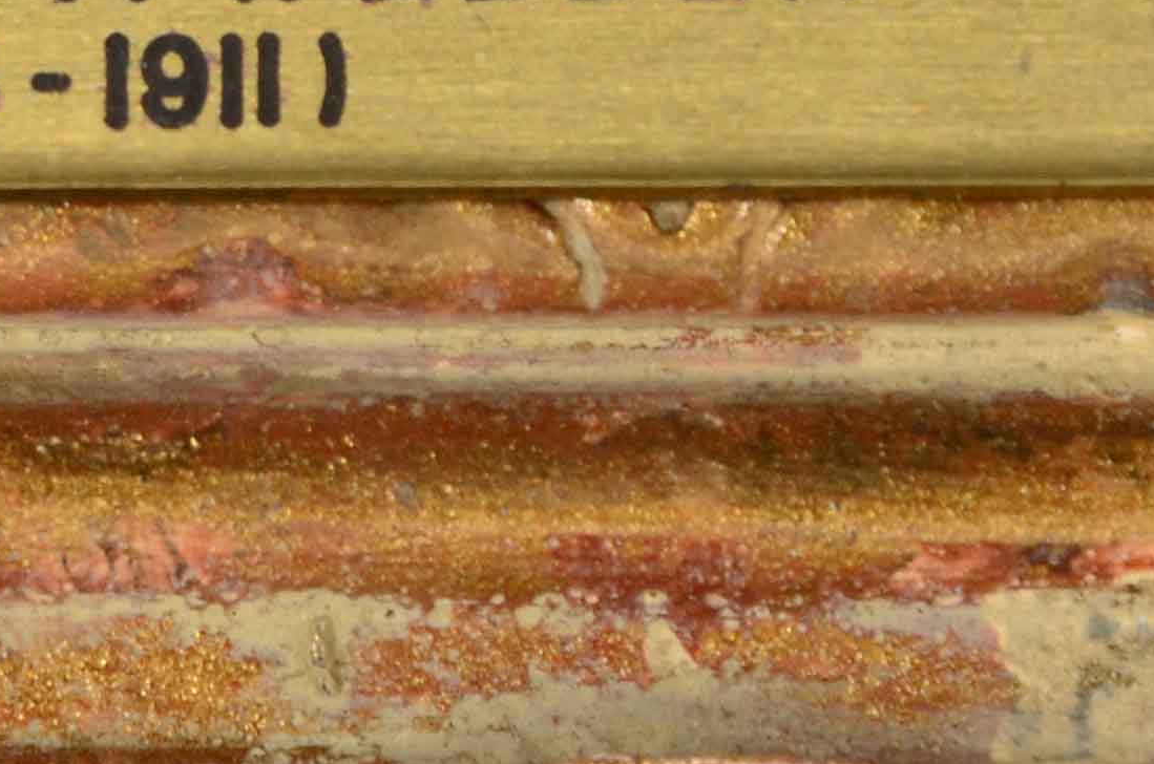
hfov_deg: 2.9
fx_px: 22593
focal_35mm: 706
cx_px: -28
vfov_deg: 1.9
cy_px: 28
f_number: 11
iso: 200
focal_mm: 105
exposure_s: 1/160
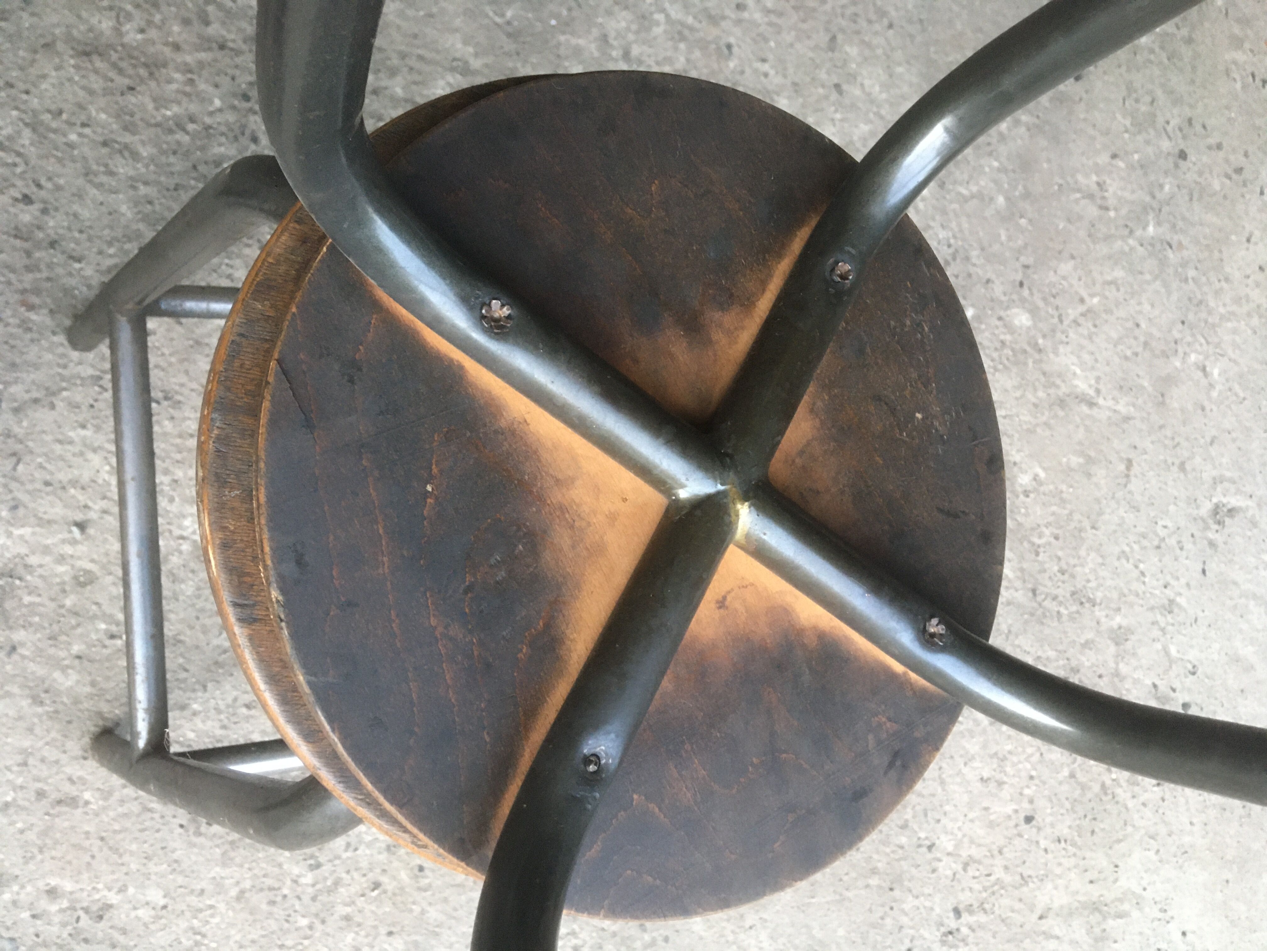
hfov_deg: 61.7
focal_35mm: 29
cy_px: 476
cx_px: 634
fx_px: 1061
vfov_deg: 48.2
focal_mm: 4.15
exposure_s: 1/20
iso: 200
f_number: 2.2
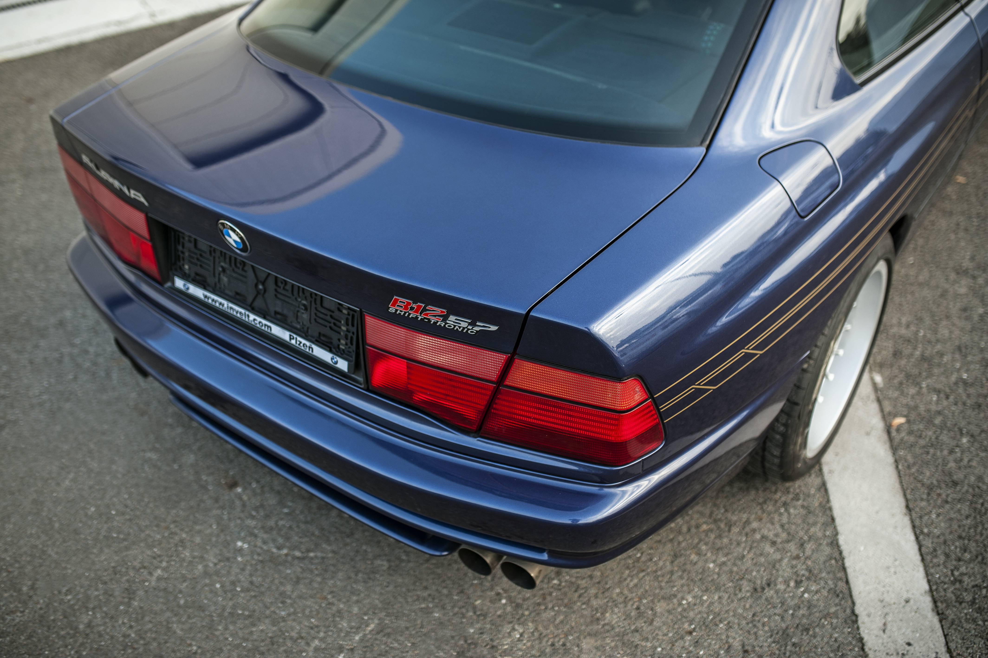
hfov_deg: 54.5
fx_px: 960
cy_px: 329
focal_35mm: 35
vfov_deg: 37.8
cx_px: 494
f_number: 2
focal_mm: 35
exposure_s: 1/640
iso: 125
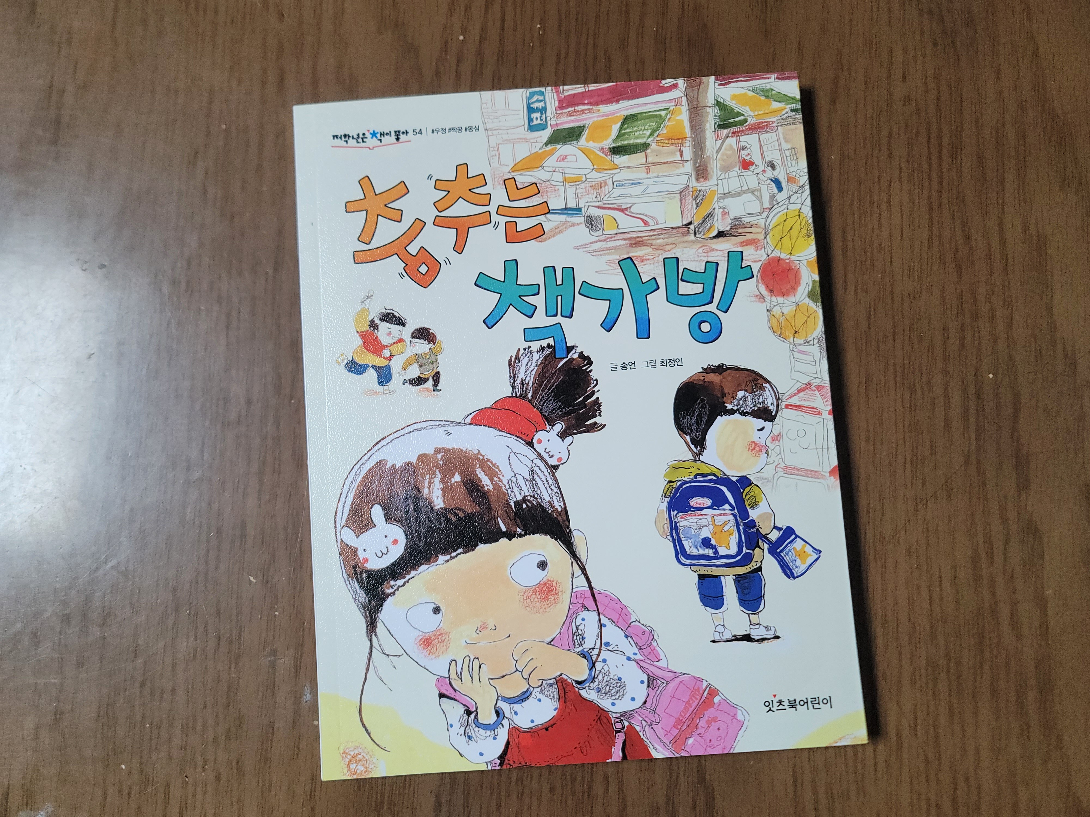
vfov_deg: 54.9
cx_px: 545
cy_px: 408
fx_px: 787
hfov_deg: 69.4
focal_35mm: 25
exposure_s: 1/120
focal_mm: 7
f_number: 1.8
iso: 250
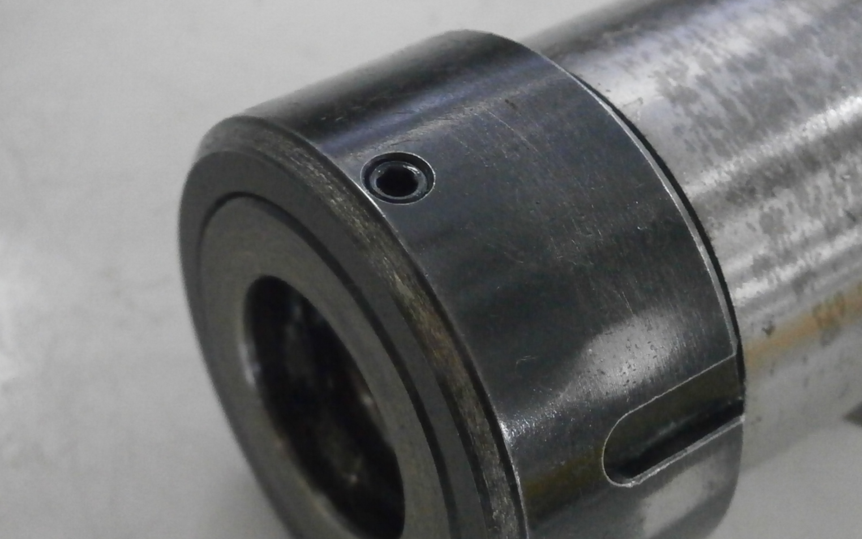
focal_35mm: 67
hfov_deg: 30.6
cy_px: 346
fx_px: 1574
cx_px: 366
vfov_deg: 19.4
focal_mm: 8.3
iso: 800
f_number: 3.4
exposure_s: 1/160
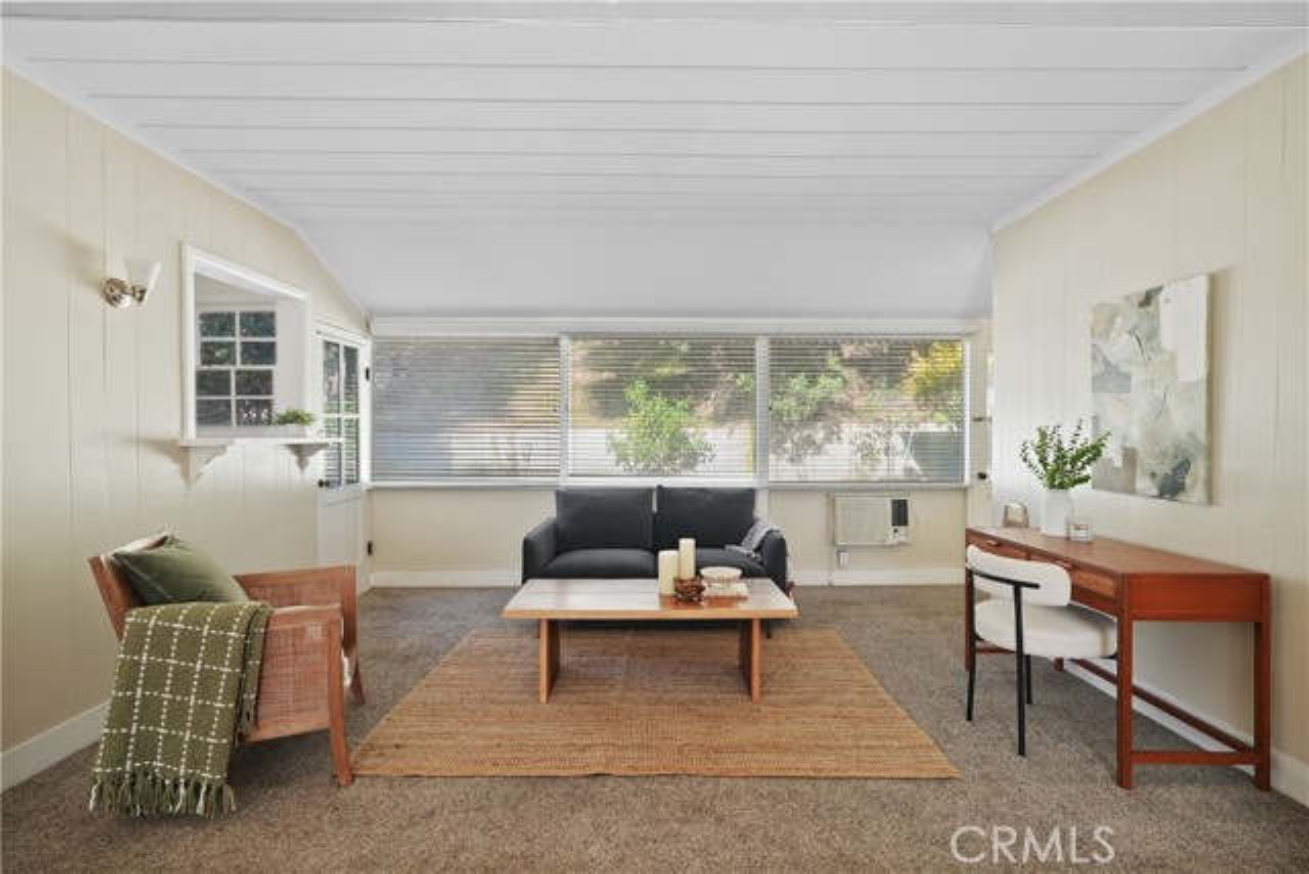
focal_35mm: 16
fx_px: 582
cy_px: 437
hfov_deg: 96.7
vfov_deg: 73.8
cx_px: 654
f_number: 4
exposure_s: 1/15
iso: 400
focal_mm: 16
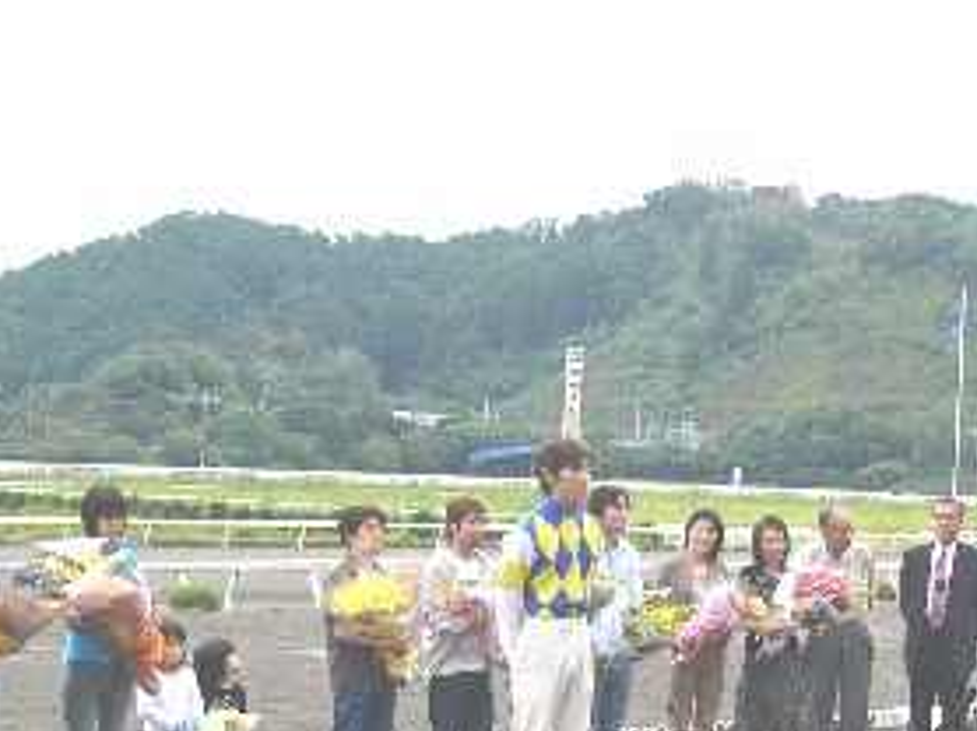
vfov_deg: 17.5
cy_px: 636
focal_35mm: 83
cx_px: 531
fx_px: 2341
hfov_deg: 23.6
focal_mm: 6
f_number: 3.3
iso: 50
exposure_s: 1/125
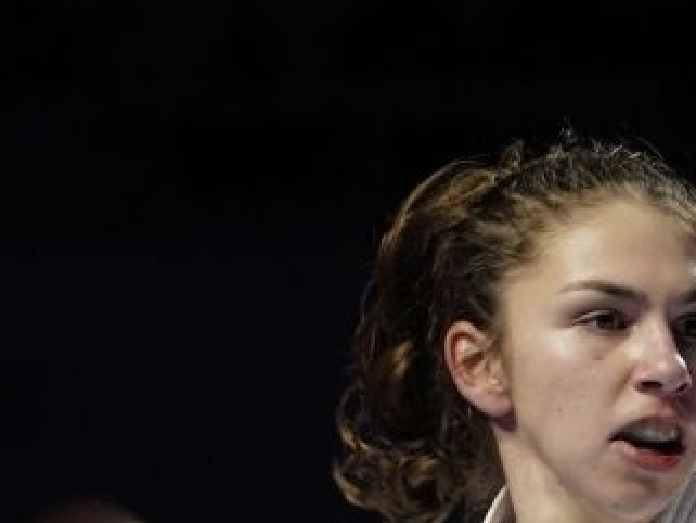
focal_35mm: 609
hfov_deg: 3.2
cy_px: 881
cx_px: 1032
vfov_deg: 2.4
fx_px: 12249
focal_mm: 113
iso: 800
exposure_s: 1/1000
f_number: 2.8
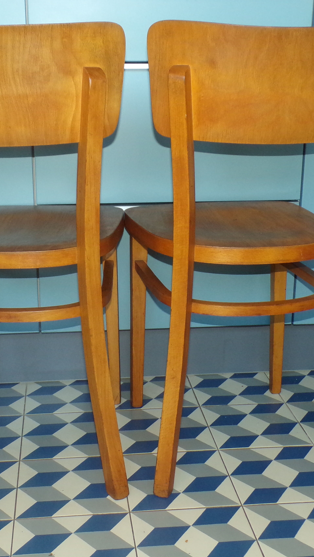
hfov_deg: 25.4
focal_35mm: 47
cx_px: 134
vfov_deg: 43.7
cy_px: 276
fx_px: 696
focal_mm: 5.8
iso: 200
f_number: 3.2
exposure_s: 1/34
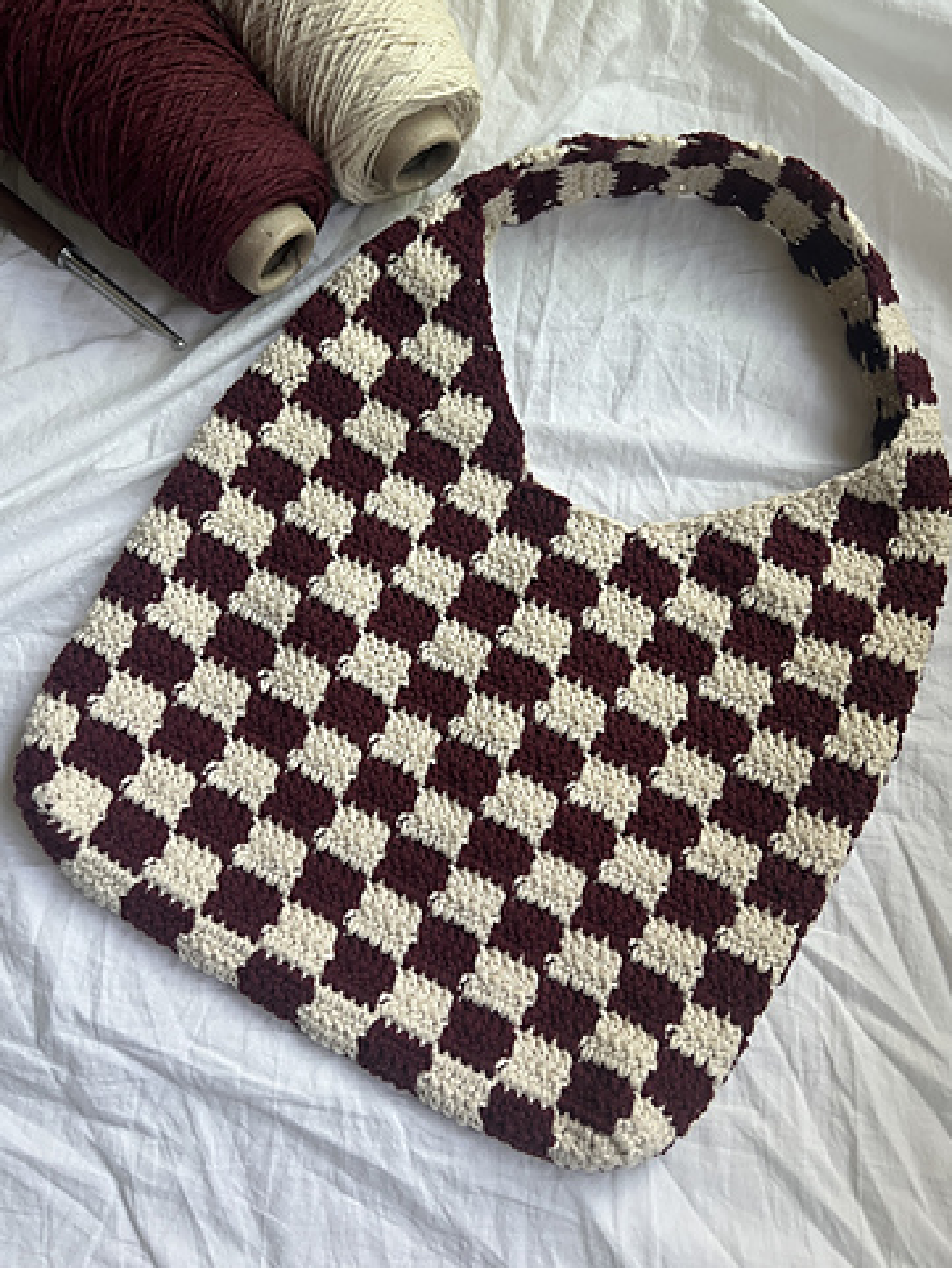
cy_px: 625
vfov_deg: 65.3
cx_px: 473
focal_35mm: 27
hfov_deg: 51.4
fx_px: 990
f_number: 1.5
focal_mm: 5.7
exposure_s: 1/72
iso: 125
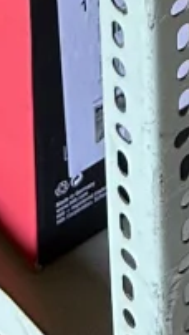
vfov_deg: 8.6
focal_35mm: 202
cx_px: 225
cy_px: -721
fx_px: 1795
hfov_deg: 6.0
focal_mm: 5.7
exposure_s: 1/100
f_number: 1.5
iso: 125
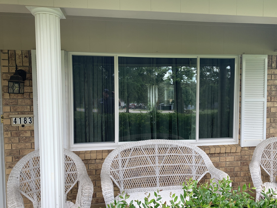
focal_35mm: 26
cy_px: 104
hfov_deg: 67.3
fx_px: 208
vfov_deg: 53.1
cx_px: 138
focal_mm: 4.25
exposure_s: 1/128
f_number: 1.8
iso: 25
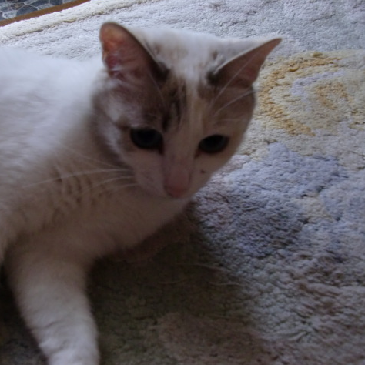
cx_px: 141
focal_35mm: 43
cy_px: 183
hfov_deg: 39.0
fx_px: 513
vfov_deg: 39.2
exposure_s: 1/20
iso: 400
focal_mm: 6.3
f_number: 2.8
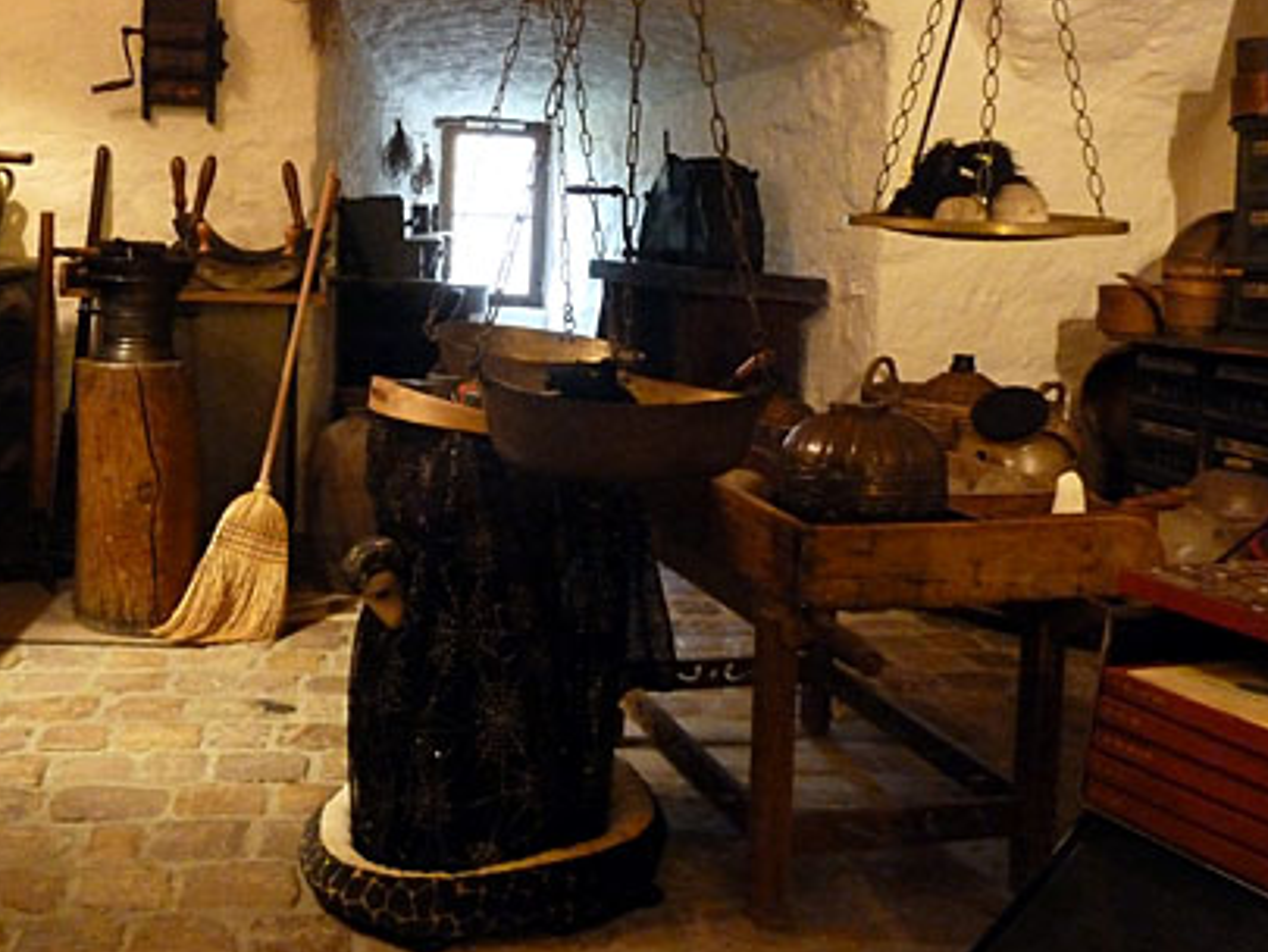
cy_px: 335
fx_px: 1356
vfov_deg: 38.3
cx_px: 513
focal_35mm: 37
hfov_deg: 49.8
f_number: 3.3
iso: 800
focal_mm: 4.1
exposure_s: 1/13
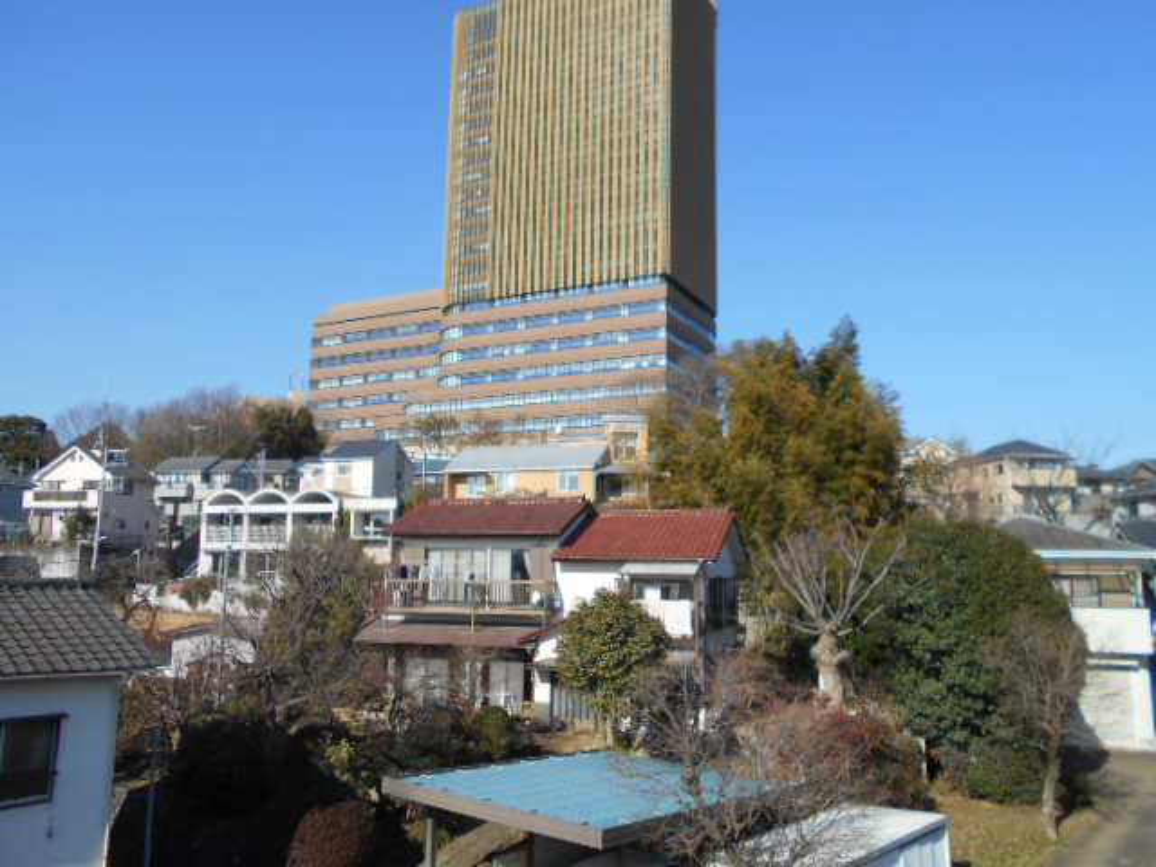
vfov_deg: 53.1
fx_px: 868
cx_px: 578
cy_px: 434
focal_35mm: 26
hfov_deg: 67.3
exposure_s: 1/1000
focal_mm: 4.6
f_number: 3.2
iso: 80
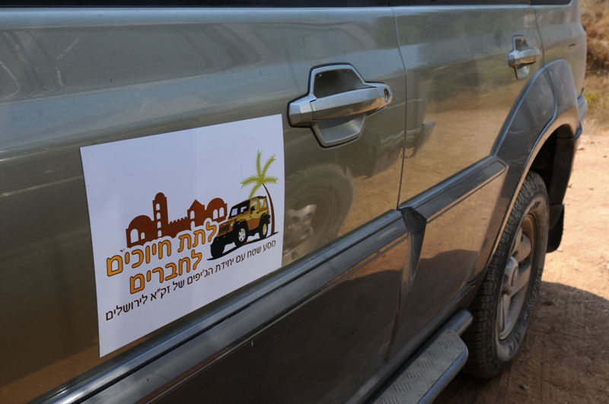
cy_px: 202
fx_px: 608
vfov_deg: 36.8
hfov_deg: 53.2
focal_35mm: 36
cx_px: 304
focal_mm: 24
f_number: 8
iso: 200
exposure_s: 1/250
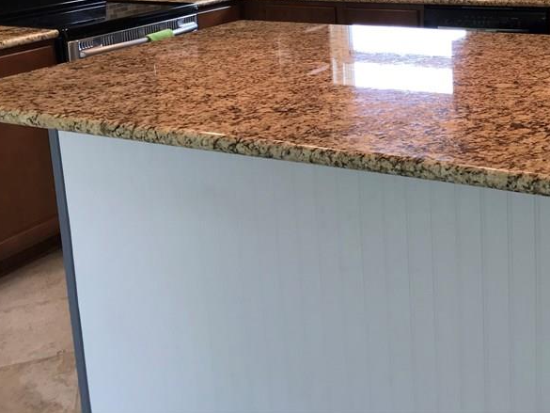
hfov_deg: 37.8
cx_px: 424
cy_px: 56
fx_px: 779
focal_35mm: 49
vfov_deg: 28.7
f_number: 1.8
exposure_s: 1/40
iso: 32
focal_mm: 3.99
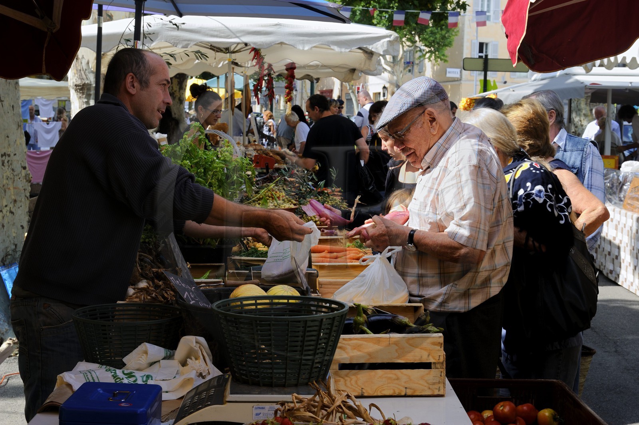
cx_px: 320
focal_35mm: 70
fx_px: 1241
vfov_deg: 19.4
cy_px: 212
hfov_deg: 28.9
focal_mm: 70
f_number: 14
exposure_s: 1/60
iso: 400
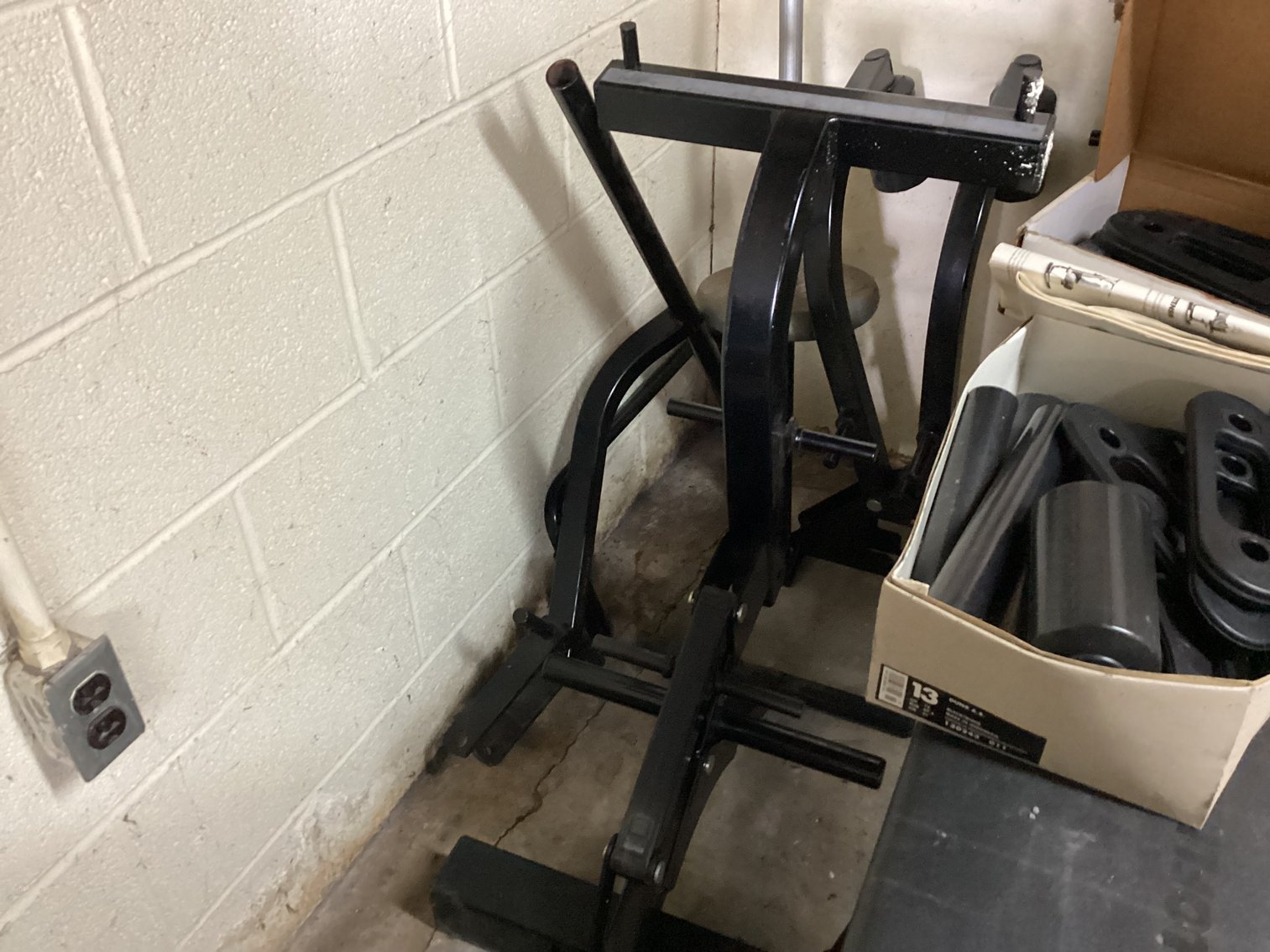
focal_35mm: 31
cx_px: 635
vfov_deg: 45.4
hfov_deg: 58.3
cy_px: 476
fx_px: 1137
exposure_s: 1/30
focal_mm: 3.3
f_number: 2.4
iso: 400
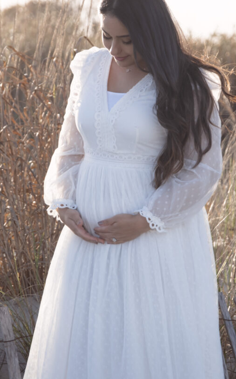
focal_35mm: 262
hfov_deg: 5.0
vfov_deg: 8.0
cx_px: 122
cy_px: 141
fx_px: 2699
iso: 320
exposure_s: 1/200
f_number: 5.6
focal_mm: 135
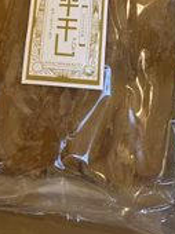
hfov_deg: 22.2
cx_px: 69
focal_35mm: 66
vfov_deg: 27.3
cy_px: -14
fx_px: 446
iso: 500
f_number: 1.8
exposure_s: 1/25
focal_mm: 3.99
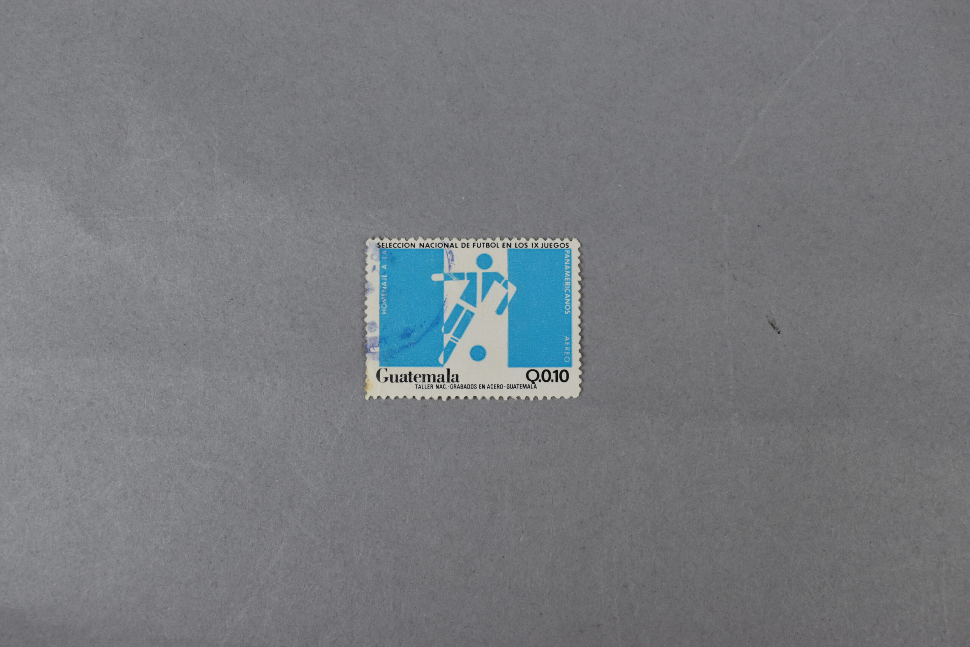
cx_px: 485
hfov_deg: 53.1
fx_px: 970
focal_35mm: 36
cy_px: 324
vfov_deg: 36.9
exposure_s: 1/200
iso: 400
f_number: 7.1
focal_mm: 24
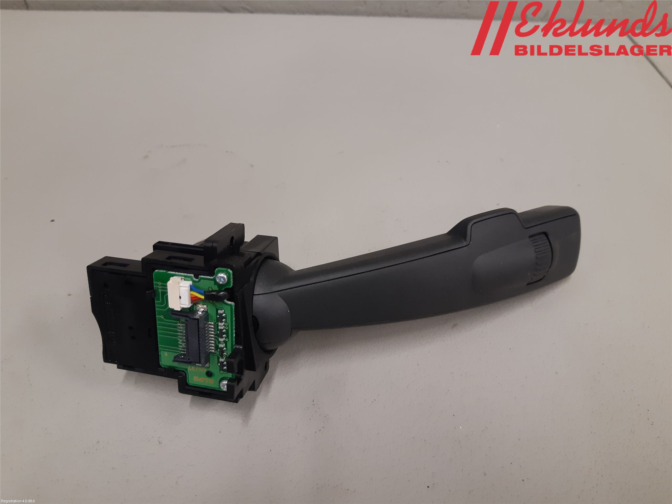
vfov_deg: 53.1
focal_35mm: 26
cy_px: 252
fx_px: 505
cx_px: 336
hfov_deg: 67.3
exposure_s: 1/50
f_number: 1.7
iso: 125
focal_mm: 3.93
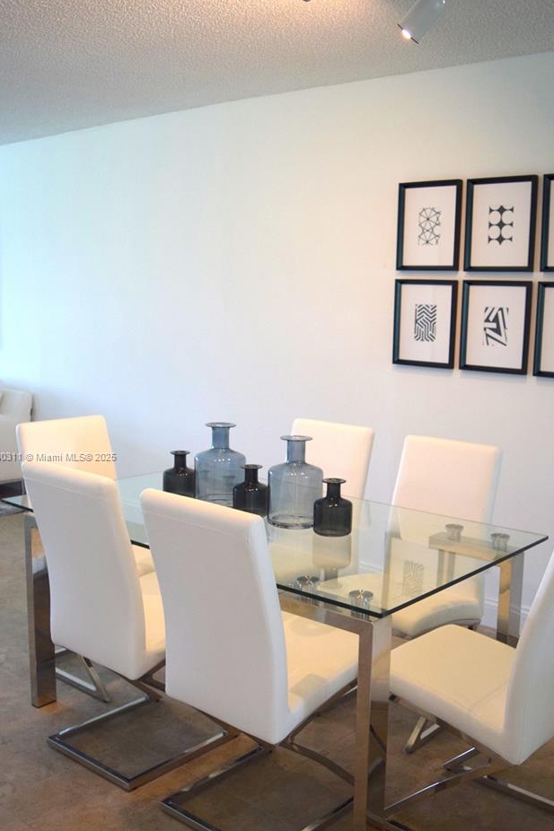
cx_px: 330
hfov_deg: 37.7
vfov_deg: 54.3
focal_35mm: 35
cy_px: 457
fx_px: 808
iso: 800
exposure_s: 1/60
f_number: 3.5
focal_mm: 18
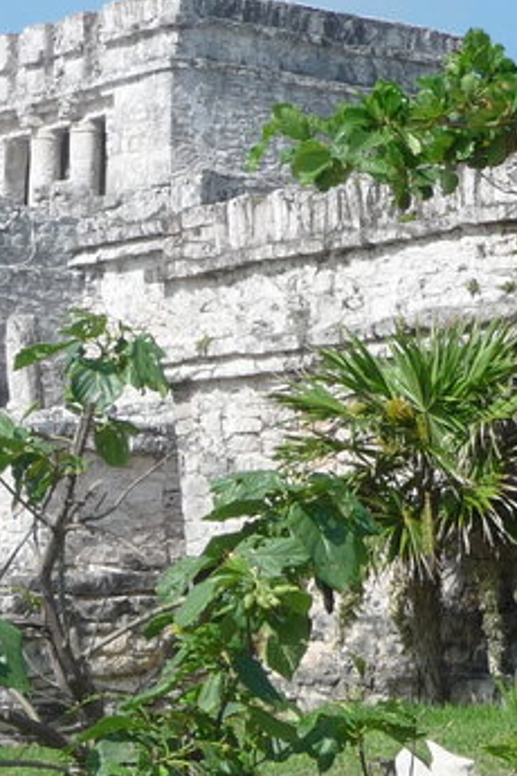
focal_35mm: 139
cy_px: 295
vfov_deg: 14.7
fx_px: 2994
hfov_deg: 9.9
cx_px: 166
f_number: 4.1
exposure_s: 1/800
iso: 100
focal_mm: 7.6
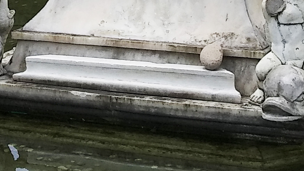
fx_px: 886
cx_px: 108
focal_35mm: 110
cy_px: -230
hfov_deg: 19.4
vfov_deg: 9.8
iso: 100
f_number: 2.2
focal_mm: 3.81
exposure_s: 1/1642
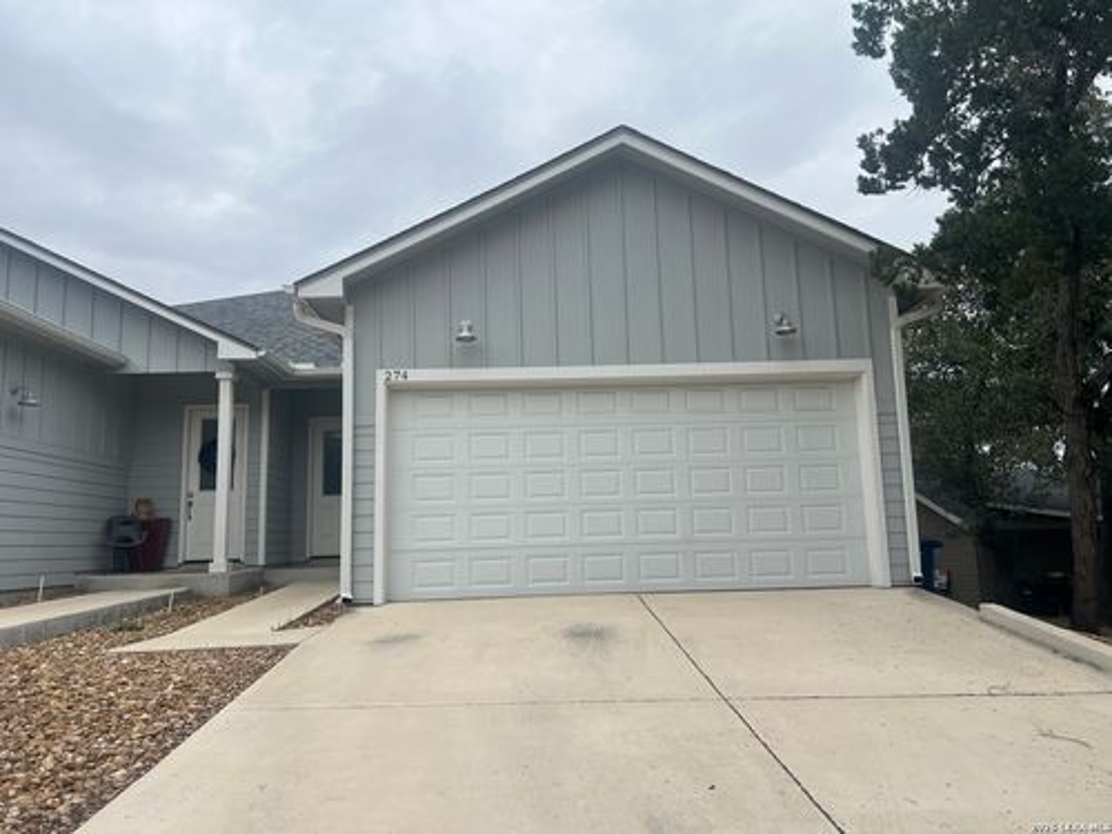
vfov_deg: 53.1
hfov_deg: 67.3
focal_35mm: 26
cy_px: 417
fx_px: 835
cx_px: 556
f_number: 1.5
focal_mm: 5.7
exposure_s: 1/1808
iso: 50
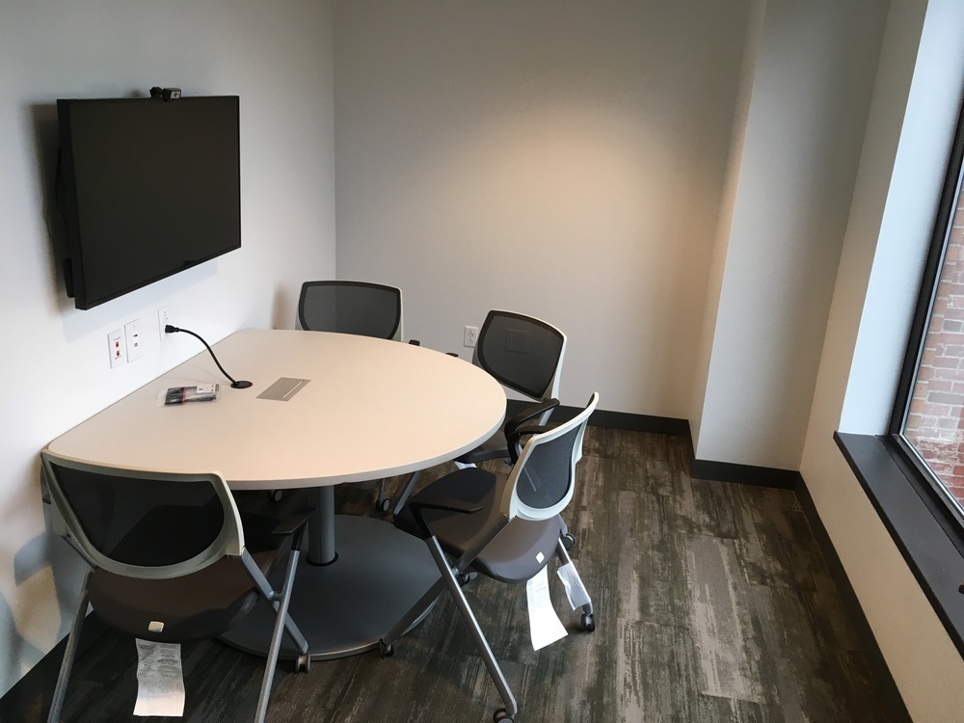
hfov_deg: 61.7
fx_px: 808
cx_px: 482
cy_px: 362
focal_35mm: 29
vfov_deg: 48.2
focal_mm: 4.15
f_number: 2.2
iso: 32
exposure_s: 1/30
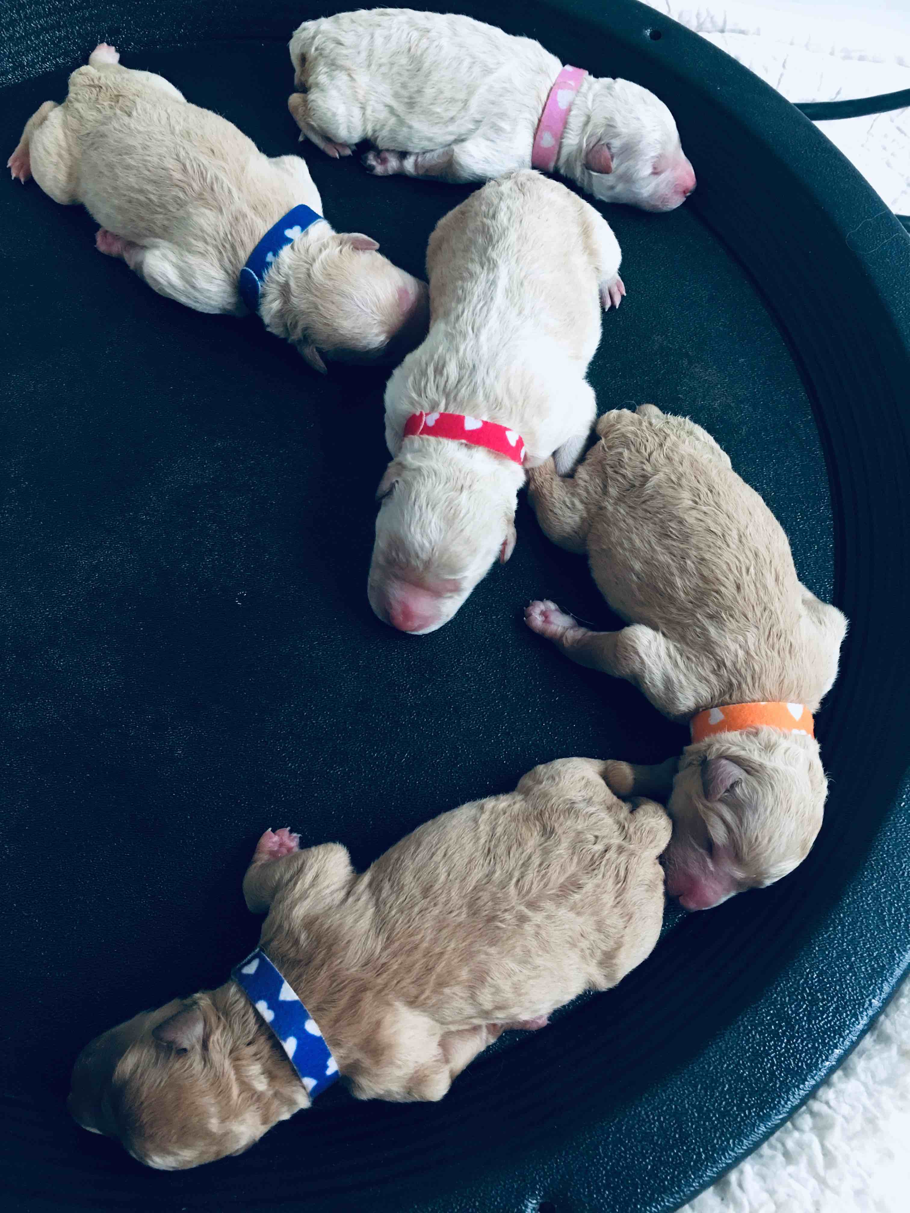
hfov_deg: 48.2
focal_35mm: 29
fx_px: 1016
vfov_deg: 61.7
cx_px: 455
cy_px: 606
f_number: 2.2
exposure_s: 1/15
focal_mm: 4.15
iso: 80
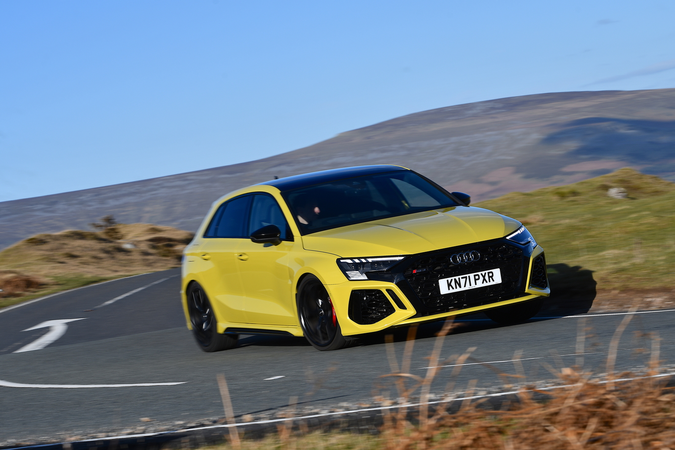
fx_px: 2531
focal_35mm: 135
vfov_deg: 10.2
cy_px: 225
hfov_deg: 15.2
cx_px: 338
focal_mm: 90
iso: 50
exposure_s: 1/125
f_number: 13
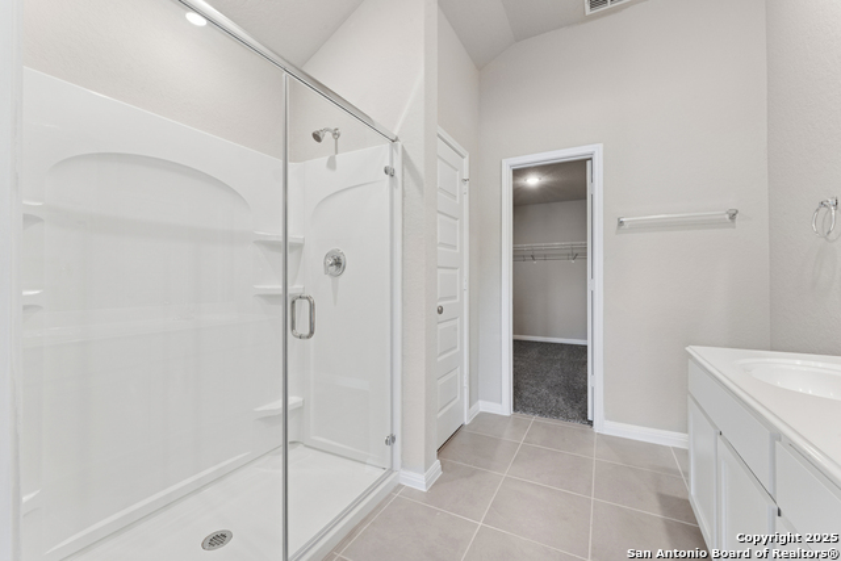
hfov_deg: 101.9
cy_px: 280
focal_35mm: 15
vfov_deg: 78.9
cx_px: 420
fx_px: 341
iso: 100
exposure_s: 1.6
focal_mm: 14.6
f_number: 18
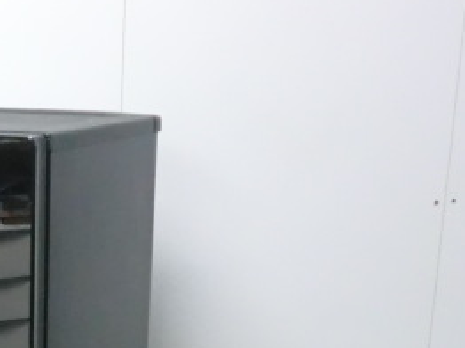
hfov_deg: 20.2
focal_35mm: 93
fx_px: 1248
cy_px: 387
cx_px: -35
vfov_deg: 15.4
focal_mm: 6.9
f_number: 3.9
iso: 800
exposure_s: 1/40
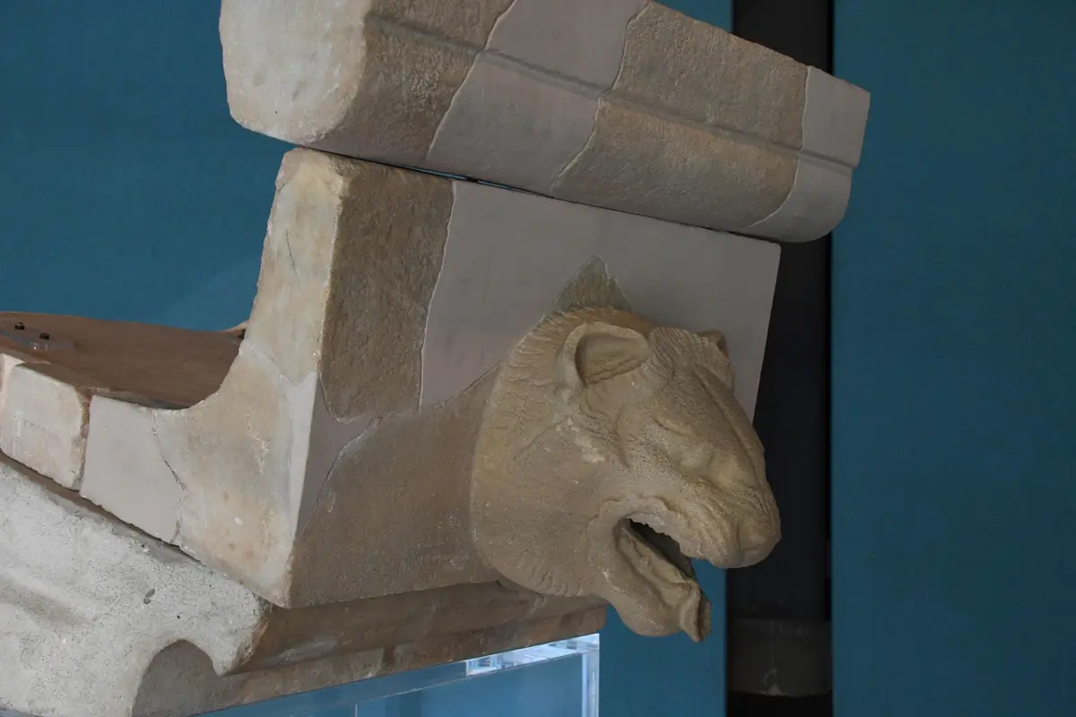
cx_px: 538
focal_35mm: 45
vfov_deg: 29.9
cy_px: 358
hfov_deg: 43.6
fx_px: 1345
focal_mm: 30
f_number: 6.3
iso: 2000
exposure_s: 1/25
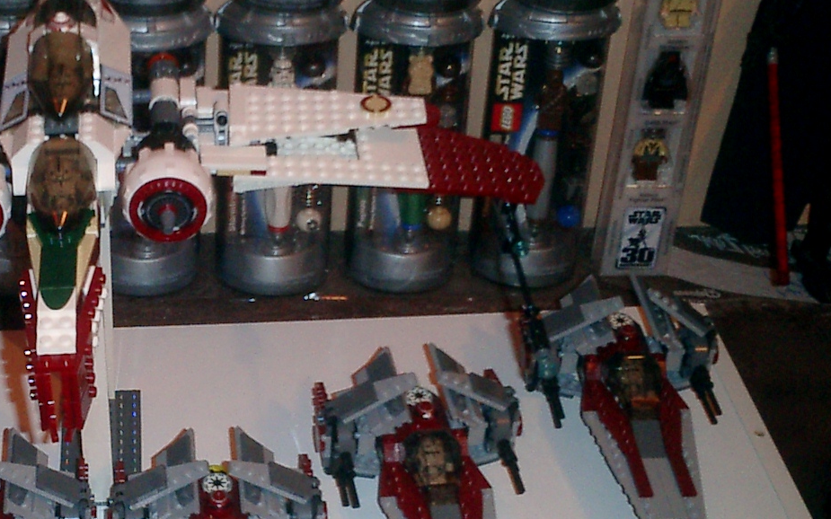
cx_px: 119
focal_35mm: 66
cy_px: 359
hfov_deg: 30.0
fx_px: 1495
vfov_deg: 19.6
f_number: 3.2
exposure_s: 1/30
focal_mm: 7.5
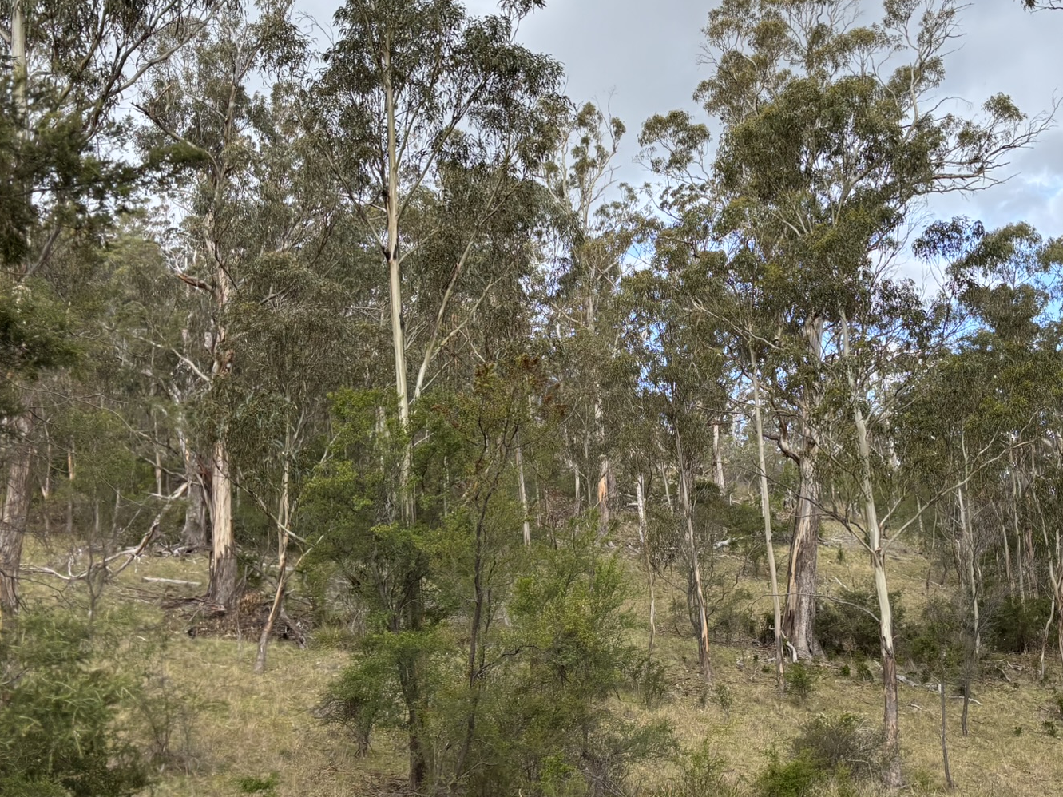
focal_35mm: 40
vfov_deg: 35.9
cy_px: 354
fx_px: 1228
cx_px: 659
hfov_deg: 46.4
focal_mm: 5.96
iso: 50
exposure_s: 1/317
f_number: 1.6
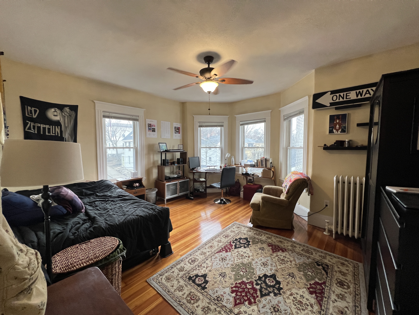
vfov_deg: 89.9
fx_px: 157
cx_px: 210
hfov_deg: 106.2
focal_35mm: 13
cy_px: 158
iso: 200
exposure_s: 1/120
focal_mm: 1.57
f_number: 1.8
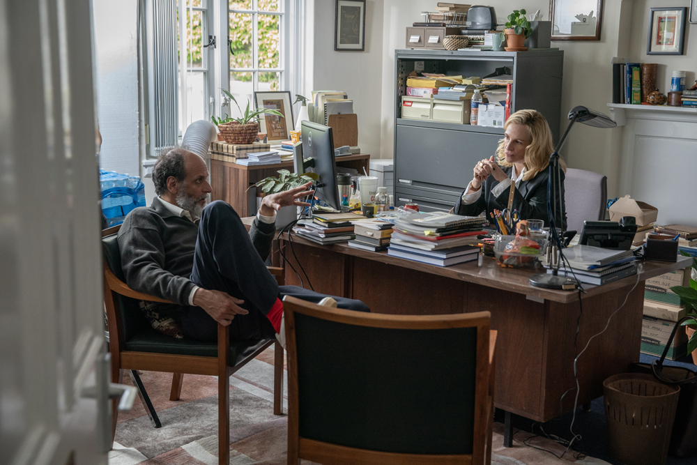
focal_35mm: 47
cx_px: 348
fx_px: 910
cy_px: 232
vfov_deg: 28.7
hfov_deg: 41.9
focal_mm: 47
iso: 1600
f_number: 3.5
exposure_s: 1/160
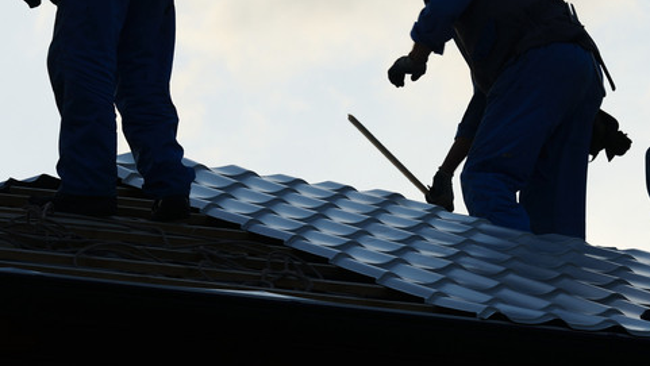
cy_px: 68
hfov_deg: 7.3
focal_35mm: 294
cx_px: 330
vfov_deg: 4.1
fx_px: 5069
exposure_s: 1/200
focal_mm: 135
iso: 100
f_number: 8
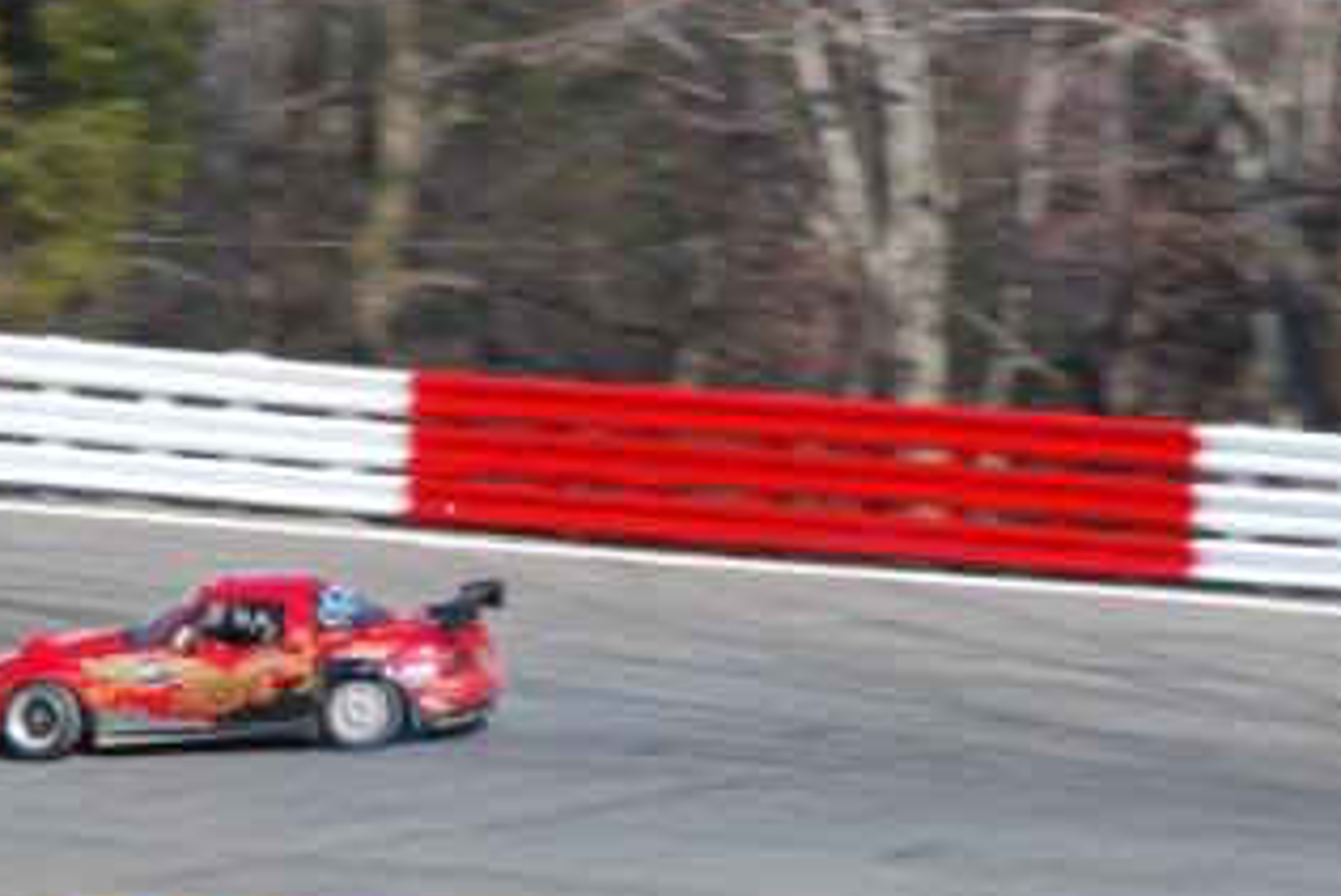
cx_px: 149
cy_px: 669
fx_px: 28284
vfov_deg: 1.8
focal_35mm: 759
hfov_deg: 2.7
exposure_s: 1/125
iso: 200
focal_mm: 200
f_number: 20
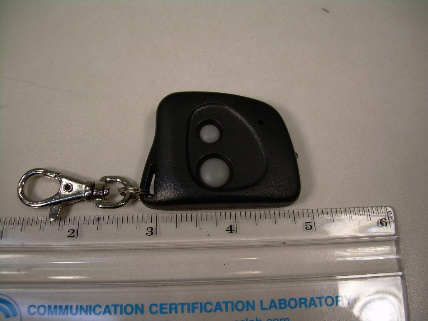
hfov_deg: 49.0
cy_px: 160
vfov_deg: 37.7
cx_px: 214
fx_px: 470
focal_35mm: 38
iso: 50
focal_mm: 6.3
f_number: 2.8
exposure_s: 1/125
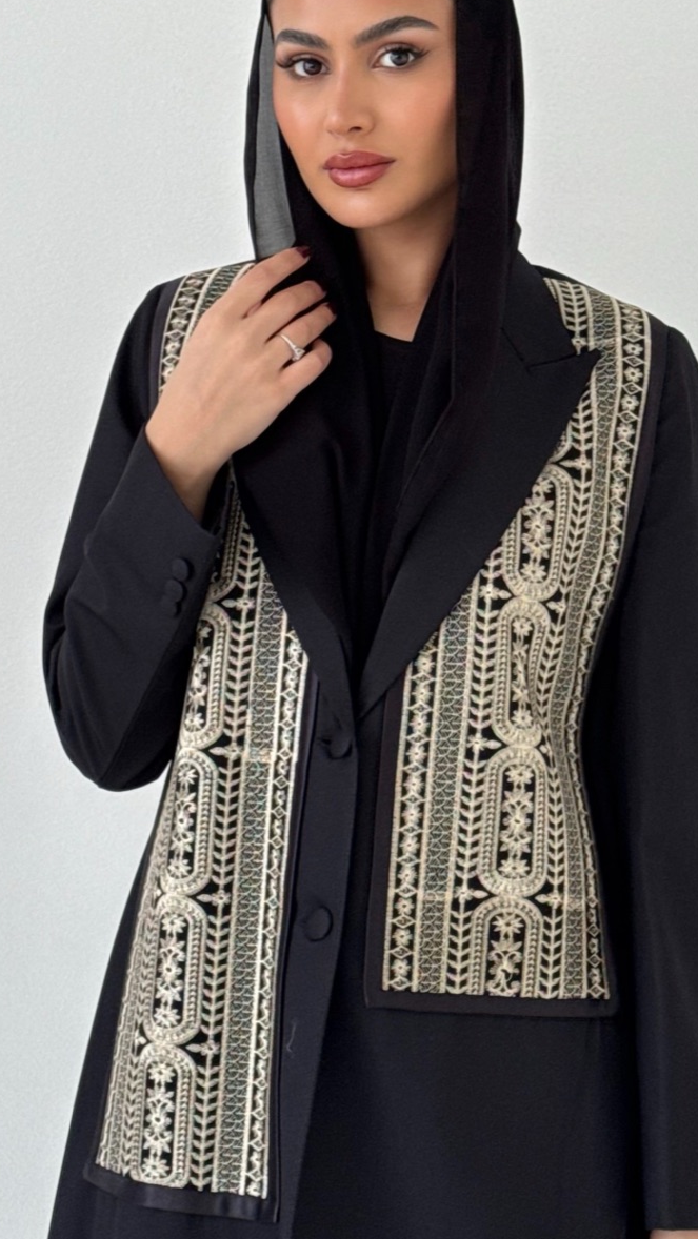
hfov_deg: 17.0
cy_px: 708
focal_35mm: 71
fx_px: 2335
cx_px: 382
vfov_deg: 29.7
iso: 100
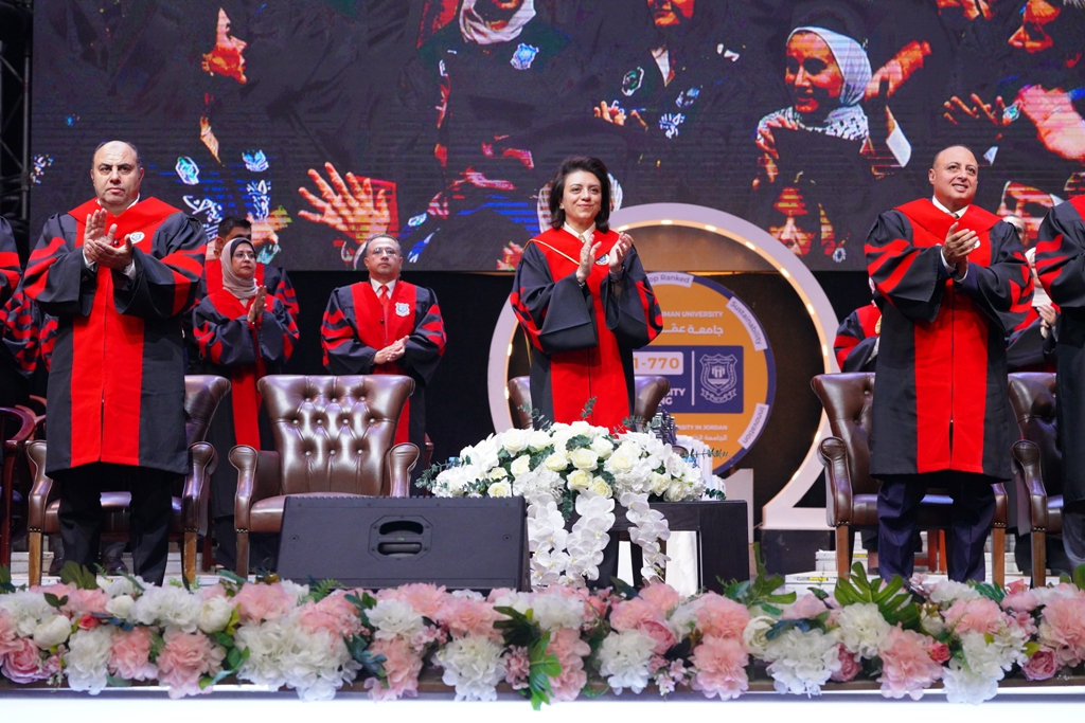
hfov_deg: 28.8
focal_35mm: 70
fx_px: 2110
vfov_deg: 19.5
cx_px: 542
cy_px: 362
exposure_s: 1/250
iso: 3200
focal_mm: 70
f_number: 5
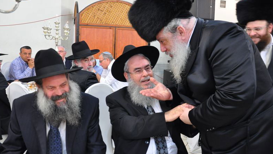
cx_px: 137
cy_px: 73
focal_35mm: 34
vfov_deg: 35.1
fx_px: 243
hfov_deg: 58.7
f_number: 4.5
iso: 1250
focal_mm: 21
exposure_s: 1/50
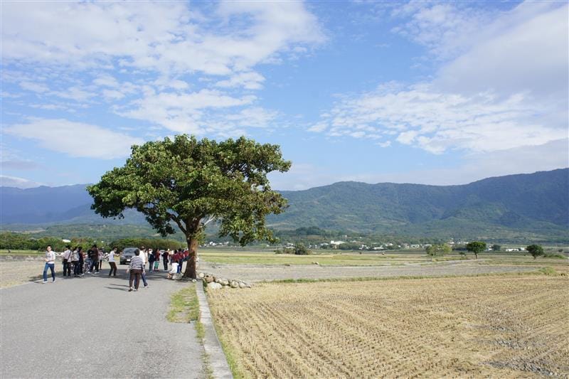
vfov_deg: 42.3
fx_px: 490
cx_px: 284
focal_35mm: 31
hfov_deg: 60.3
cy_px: 190
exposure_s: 1/250
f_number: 11
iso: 200
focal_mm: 21
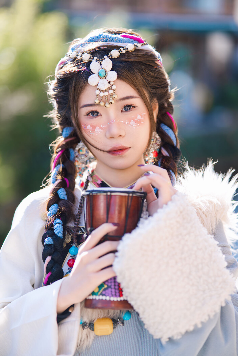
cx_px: 119
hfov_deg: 16.1
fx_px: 843
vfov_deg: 23.9
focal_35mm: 85
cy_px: 178
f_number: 2
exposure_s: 1/640
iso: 125
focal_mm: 85
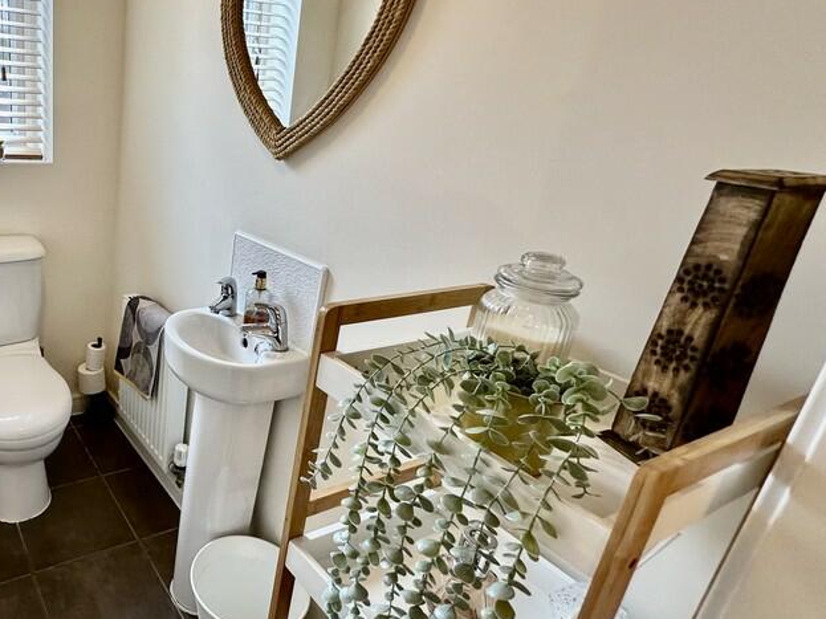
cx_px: 158
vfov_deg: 58.8
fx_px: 549
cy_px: 285
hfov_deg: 66.7
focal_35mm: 23
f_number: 2.2
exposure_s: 1/100
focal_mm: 2.22
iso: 125
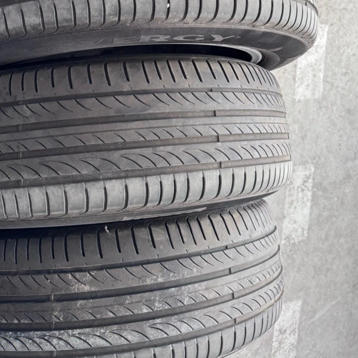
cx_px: 148
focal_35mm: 42
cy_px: 27
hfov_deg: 39.9
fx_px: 491
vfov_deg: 37.1
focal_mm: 6.76
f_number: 1.78
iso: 320
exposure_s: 1/60
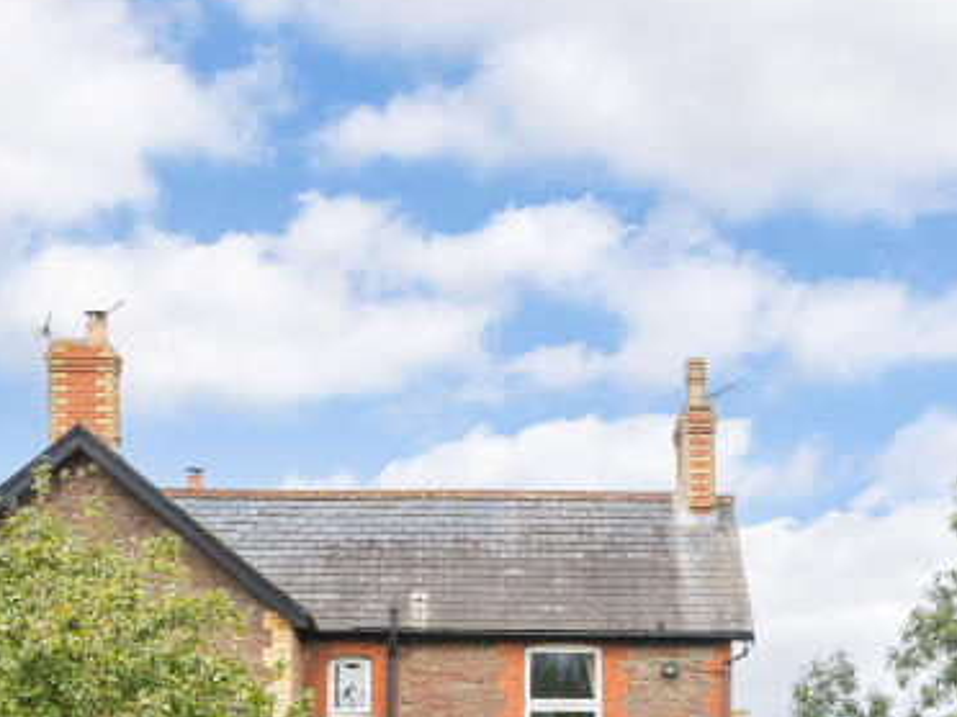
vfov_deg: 17.4
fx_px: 2267
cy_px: 798
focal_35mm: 82
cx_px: 566
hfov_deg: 23.8
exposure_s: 1/200
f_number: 8
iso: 640
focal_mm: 31
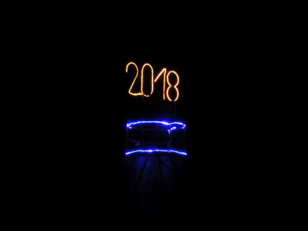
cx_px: 154
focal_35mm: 900
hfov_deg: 2.2
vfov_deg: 1.7
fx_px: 8008
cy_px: 116
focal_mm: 160.5
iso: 2500
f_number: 5.5
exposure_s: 1/15
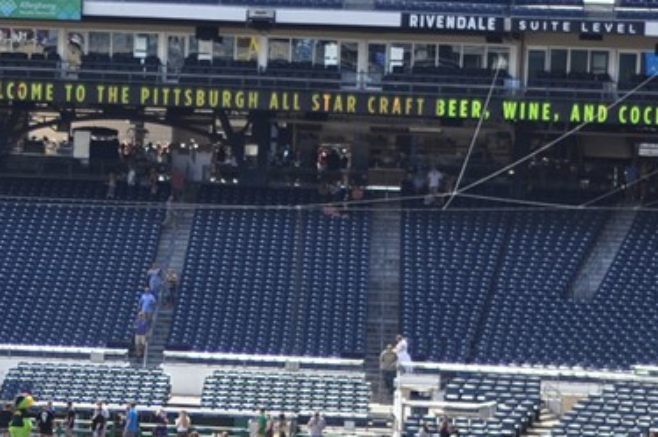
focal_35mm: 200
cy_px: 497
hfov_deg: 10.3
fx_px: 3651
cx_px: 95
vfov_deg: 6.8
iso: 200
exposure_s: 1/4000
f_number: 1.8
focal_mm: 50
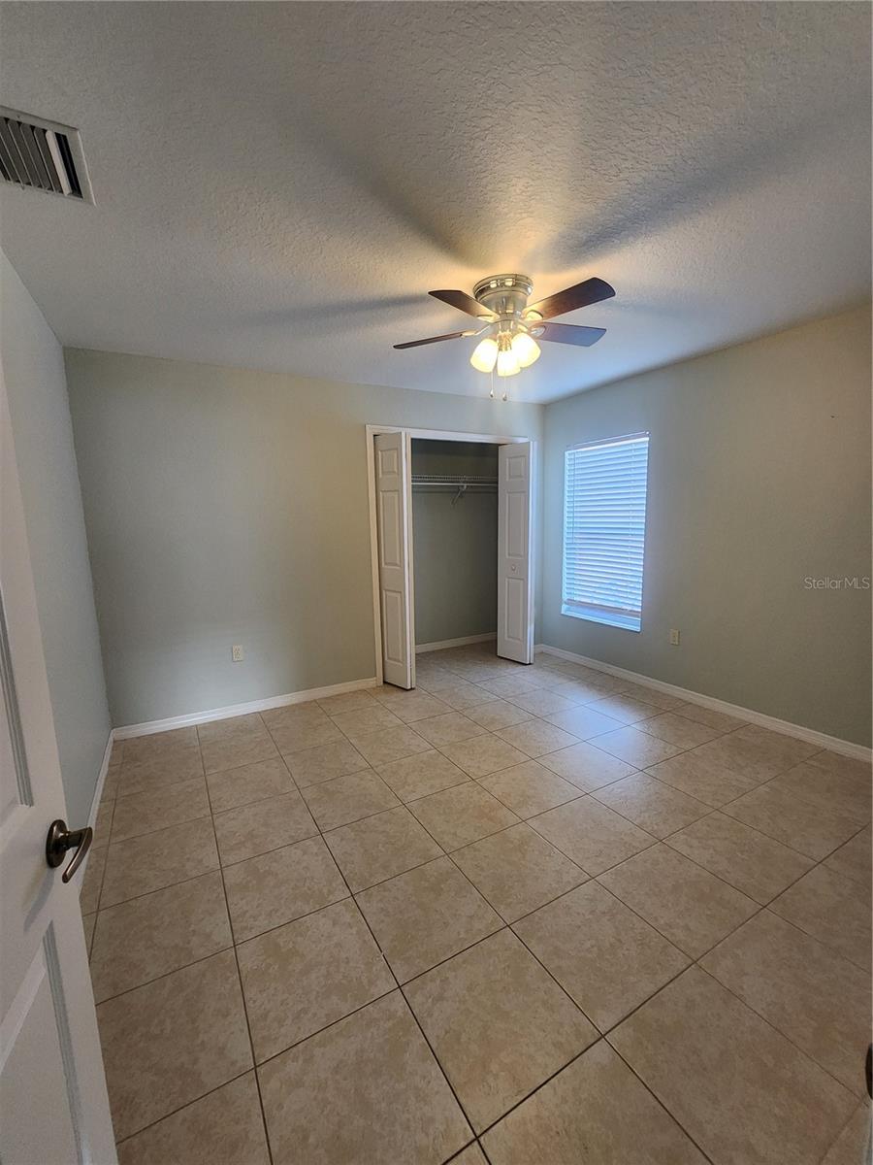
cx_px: 436
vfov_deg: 106.2
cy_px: 582
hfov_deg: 89.9
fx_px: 437
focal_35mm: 13
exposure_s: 1/60
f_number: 2.2
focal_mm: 2.2
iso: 400
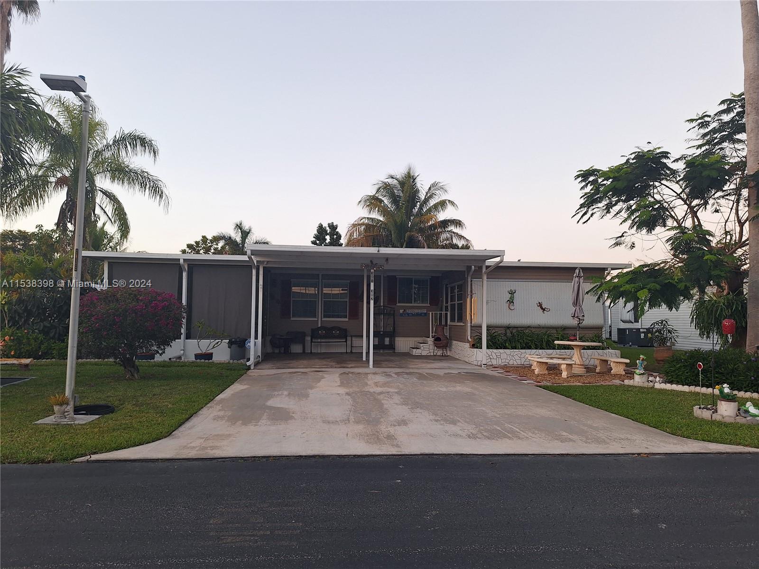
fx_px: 504
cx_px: 380
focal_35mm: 23
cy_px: 284
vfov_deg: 58.9
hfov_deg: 73.9
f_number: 1.8
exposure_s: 1/60
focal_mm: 5.54
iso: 50
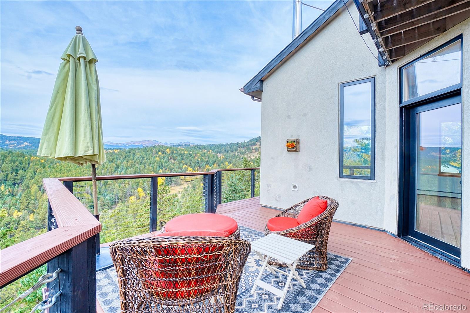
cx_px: 235
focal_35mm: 15
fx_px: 196
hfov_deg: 100.4
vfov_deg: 77.3
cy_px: 156
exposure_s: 1/40
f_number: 11
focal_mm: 10
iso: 100
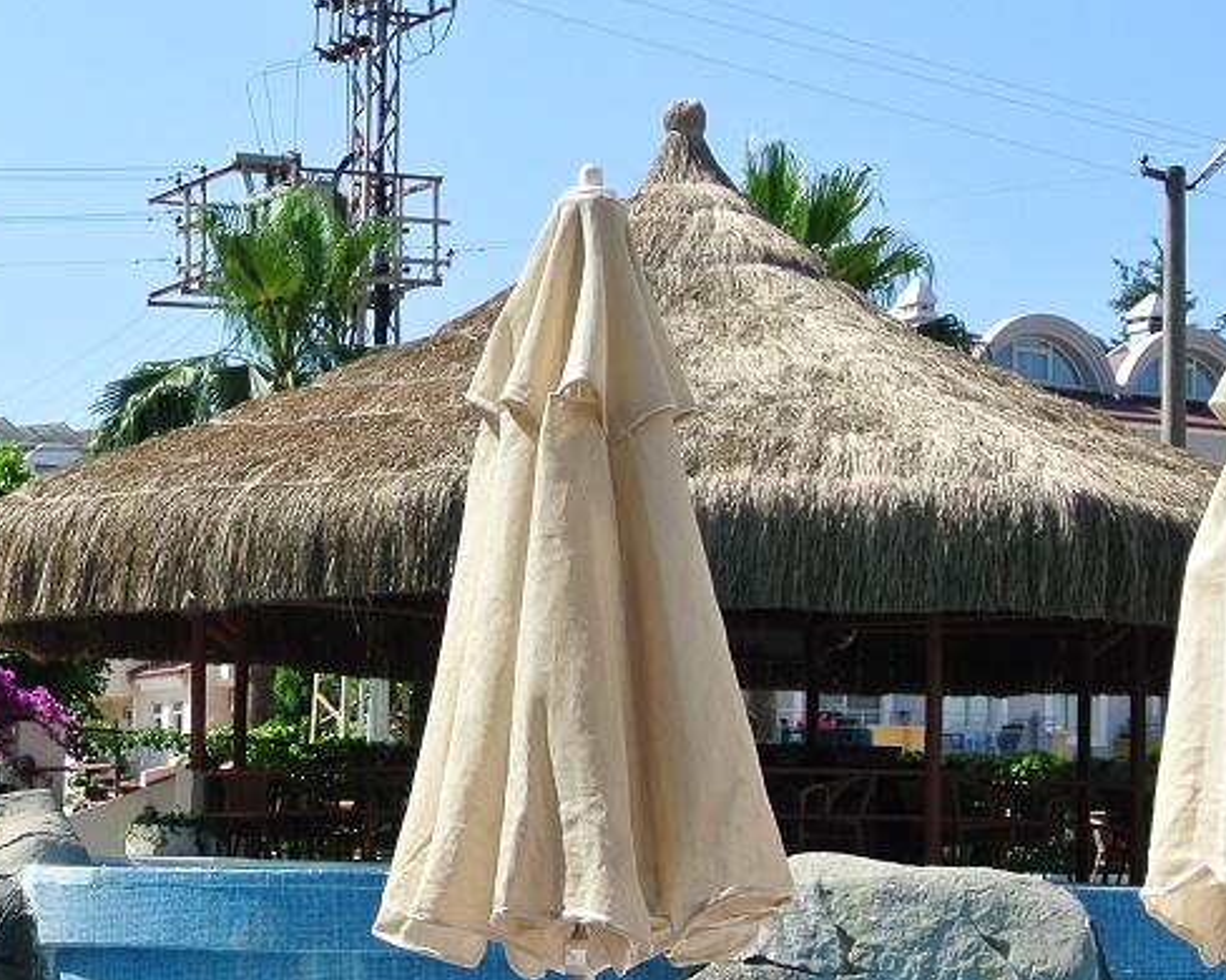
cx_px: 106
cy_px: 765
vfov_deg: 14.7
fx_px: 3772
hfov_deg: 18.1
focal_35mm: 104
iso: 100
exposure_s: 1/640
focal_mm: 16.9
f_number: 4.5
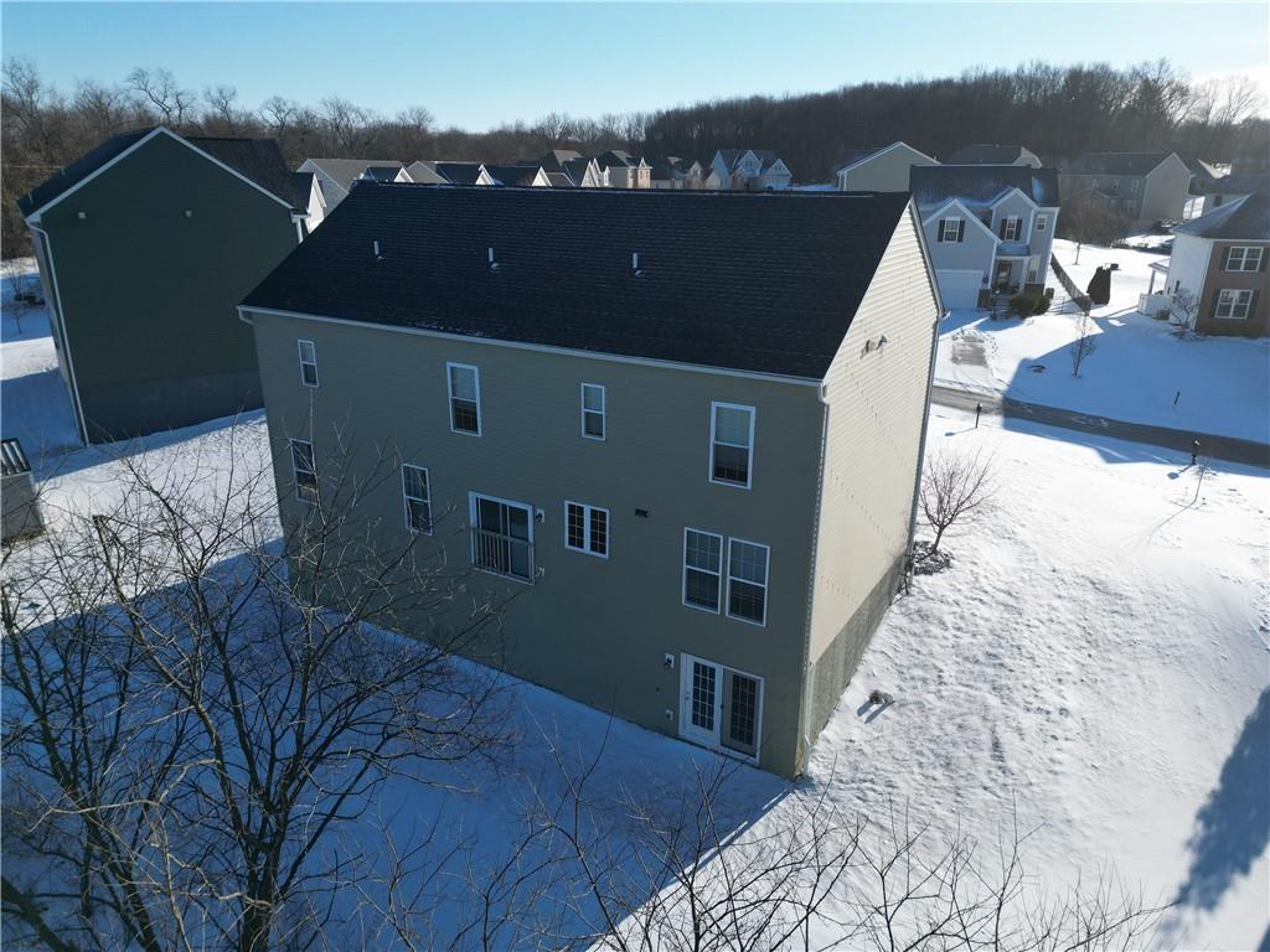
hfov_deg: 71.6
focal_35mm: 24
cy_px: 476
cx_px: 635
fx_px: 881
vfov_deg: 56.8
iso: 130
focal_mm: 6.72
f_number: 1.7
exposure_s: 1/3000
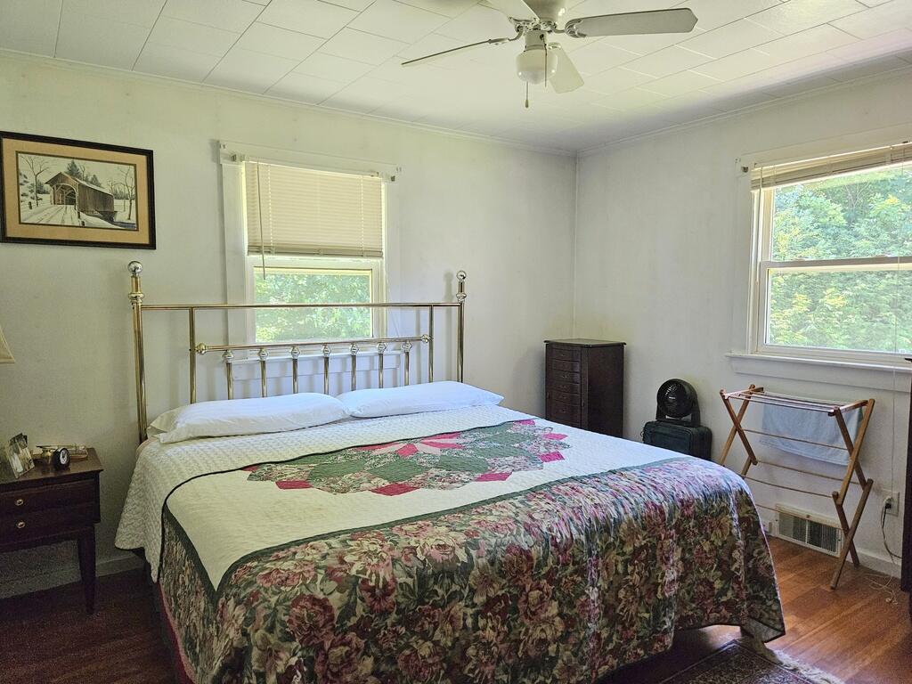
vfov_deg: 58.9
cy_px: 342
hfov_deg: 73.9
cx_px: 456
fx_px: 606
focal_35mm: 23
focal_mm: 5.4
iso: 640
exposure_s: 1/240
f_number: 1.8
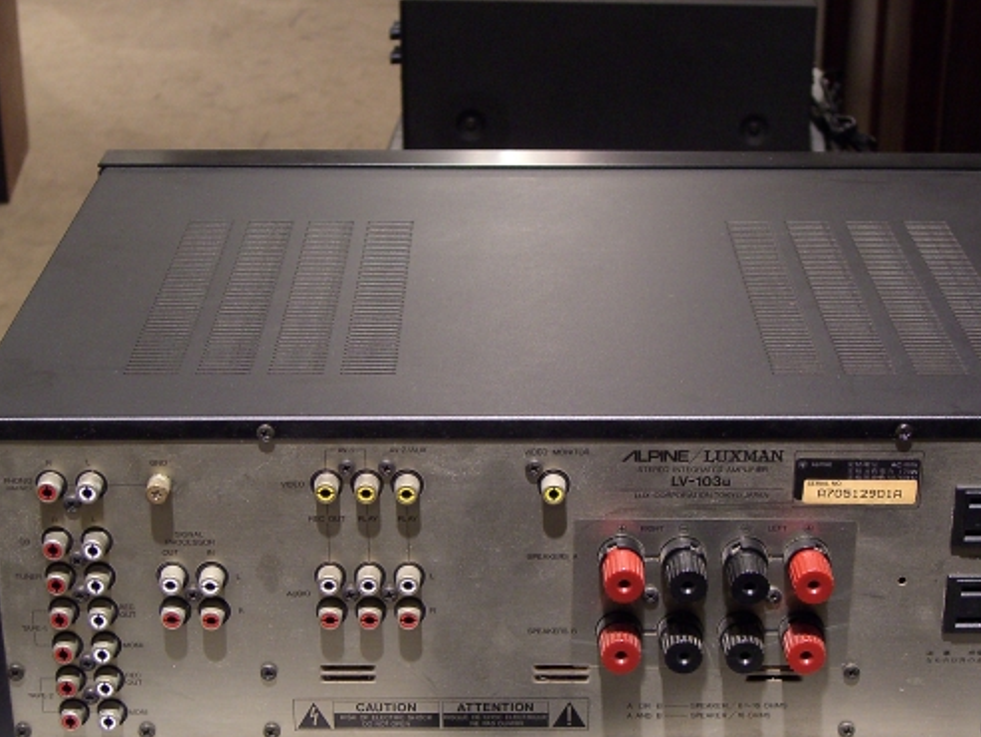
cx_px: 557
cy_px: 464
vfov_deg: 19.9
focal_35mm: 74
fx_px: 2098
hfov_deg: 26.3
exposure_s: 1/25
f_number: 3.6
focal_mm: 11.8
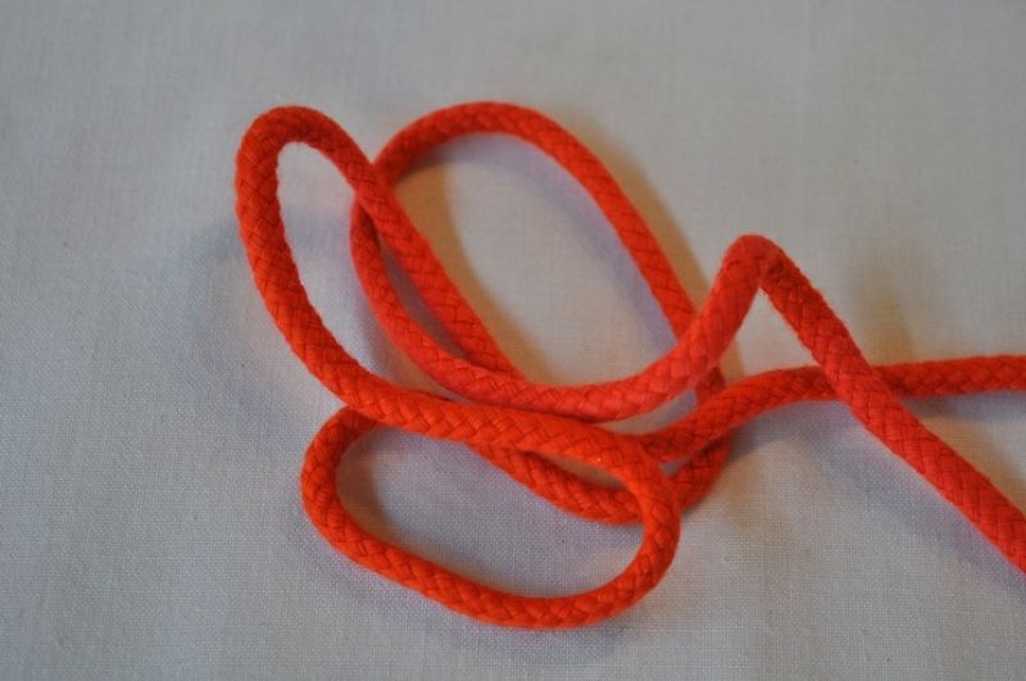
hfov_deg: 26.0
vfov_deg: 17.4
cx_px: 513
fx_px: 2220
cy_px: 340
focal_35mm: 78
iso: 560
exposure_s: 1/60
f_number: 5.6
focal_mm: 52
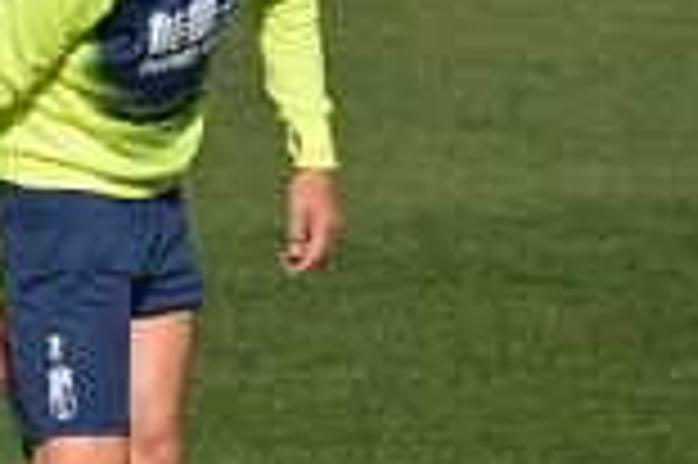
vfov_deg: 1.2
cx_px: -50
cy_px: 149
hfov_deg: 1.8
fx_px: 22428
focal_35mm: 1158
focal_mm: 300
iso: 360
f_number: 7.1
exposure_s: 1/2000
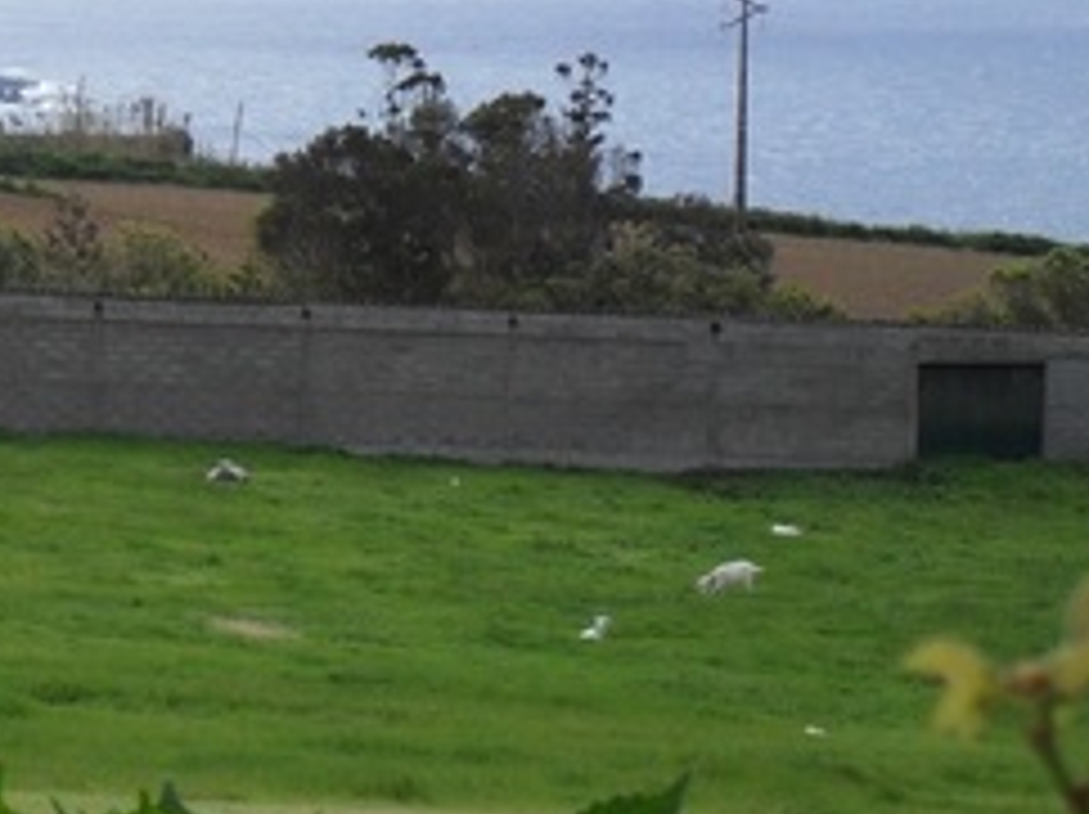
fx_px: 8737
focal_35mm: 278
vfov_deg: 5.3
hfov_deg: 7.1
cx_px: 184
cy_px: 180
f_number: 5.8
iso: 100
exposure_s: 1/750
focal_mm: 18.9
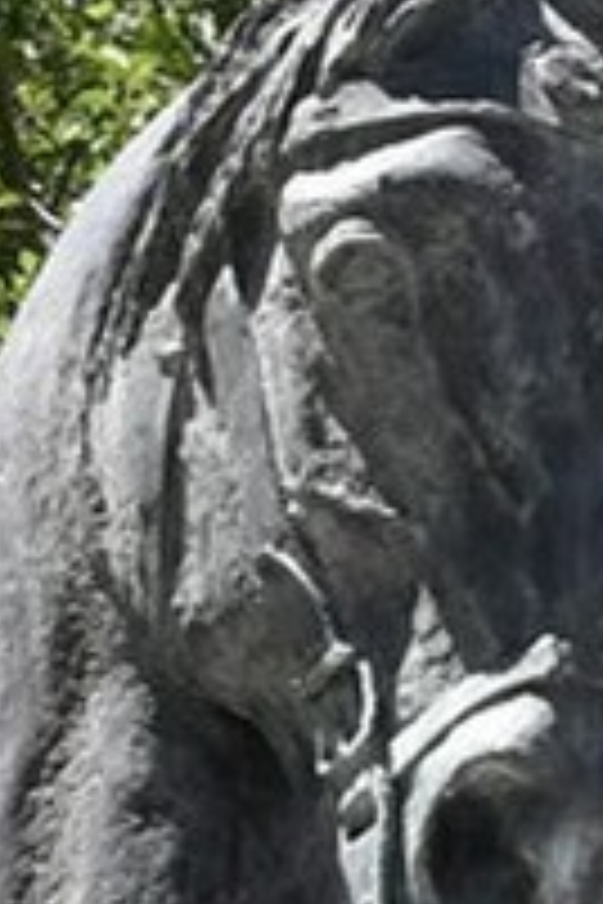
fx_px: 6030
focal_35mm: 240
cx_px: -281
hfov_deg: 5.7
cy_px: 1812
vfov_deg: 8.2
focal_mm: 30
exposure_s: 1/250
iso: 360
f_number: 11
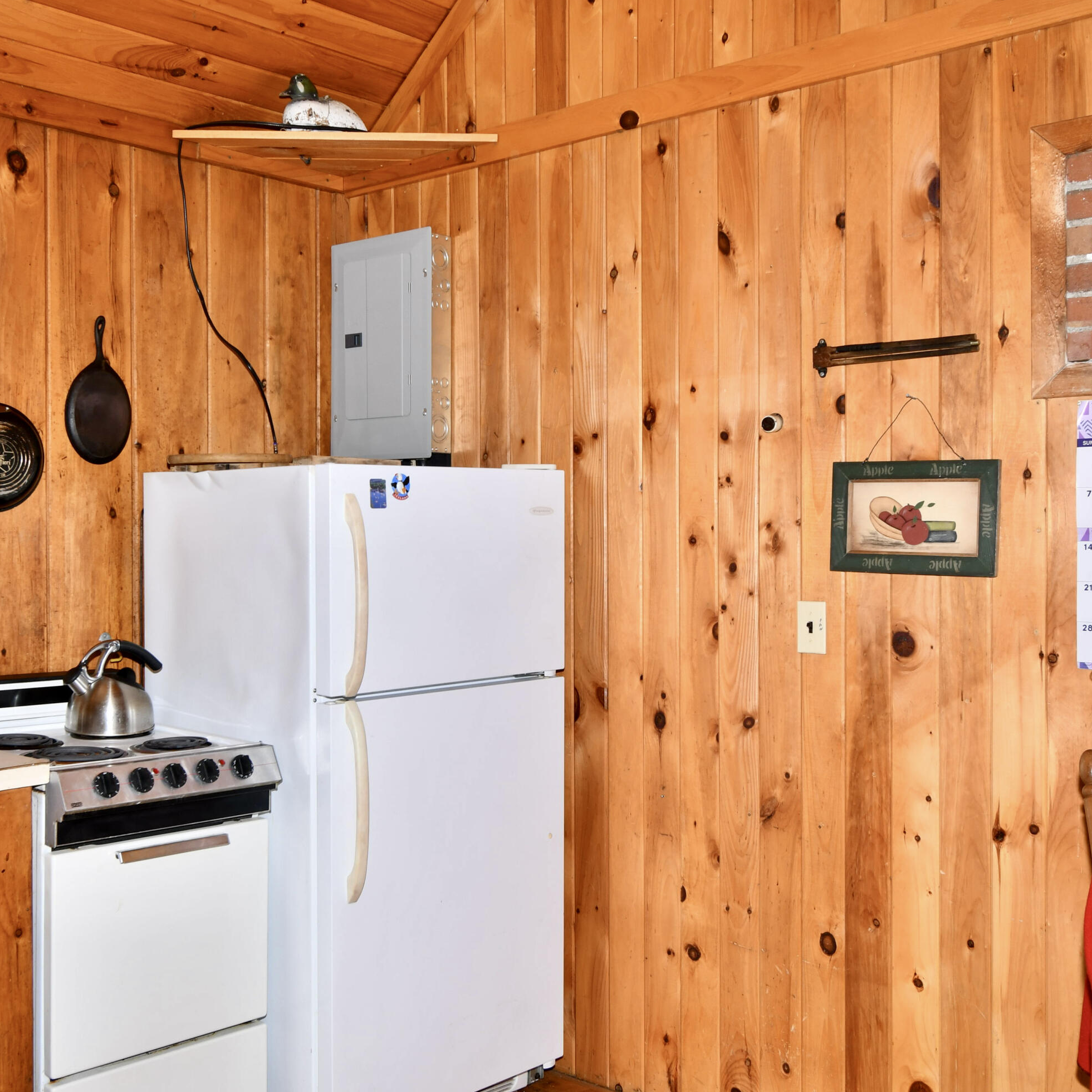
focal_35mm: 39
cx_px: 456
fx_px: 1392
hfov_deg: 42.7
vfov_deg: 42.8
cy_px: 539
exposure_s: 1/160
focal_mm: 20
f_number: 7.1
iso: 200
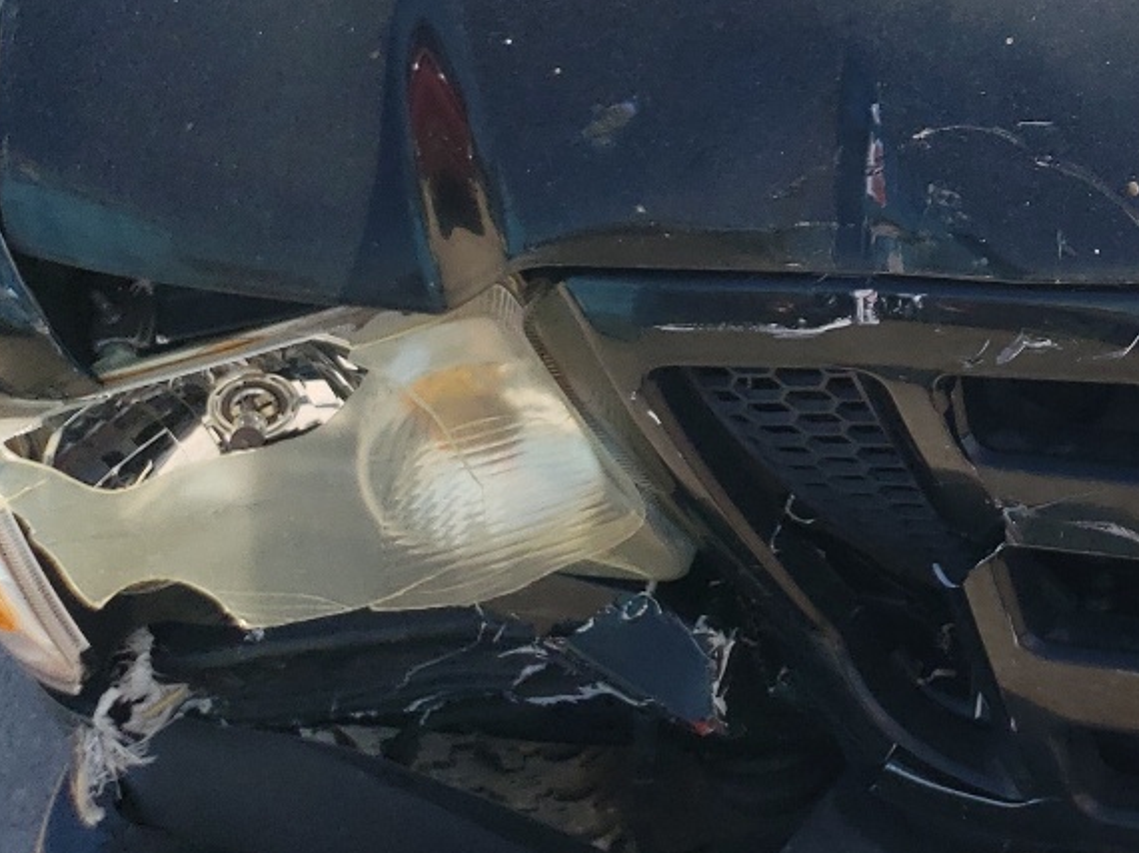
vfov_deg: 19.3
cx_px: 1517
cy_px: -92
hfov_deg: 23.3
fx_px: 2401
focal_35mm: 73
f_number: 1.5
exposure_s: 1/1667
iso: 50
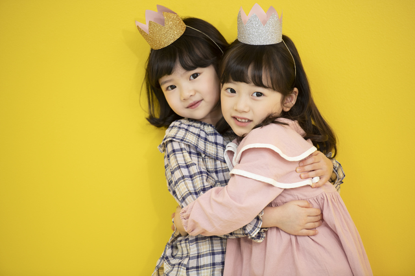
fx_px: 2304
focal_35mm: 200
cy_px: 138
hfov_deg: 10.3
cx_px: 208
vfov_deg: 6.9
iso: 640
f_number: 3.5
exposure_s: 1/250
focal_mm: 200
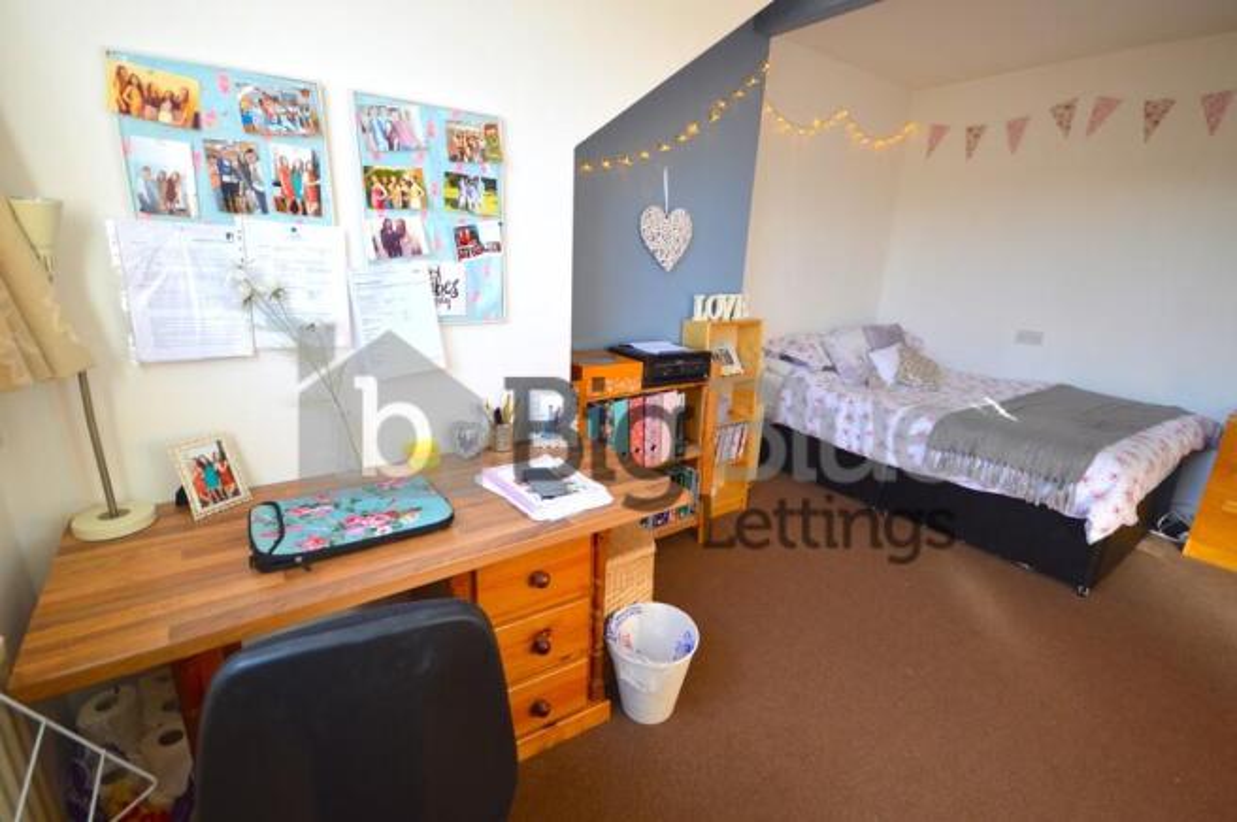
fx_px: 515
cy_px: 411
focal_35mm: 15
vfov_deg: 77.2
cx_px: 618
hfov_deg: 100.4
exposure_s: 1/100
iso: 400
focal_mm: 10
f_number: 5
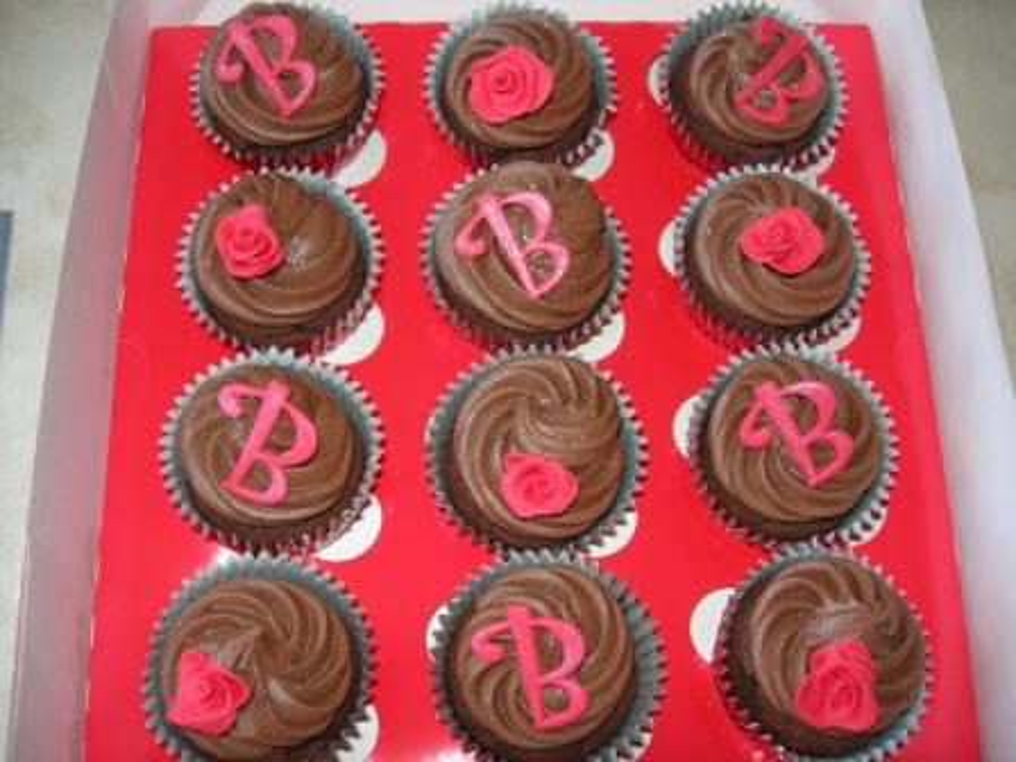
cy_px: 381
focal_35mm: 38
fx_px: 1115
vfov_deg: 37.7
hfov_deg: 49.0
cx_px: 508
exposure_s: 1/60.1
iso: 64
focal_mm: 7.8
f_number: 2.8
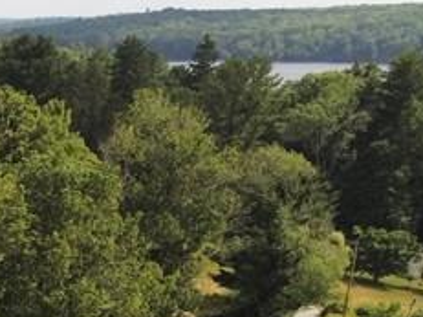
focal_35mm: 102
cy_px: 630
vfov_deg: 12.7
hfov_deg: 17.3
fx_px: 1246
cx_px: -214
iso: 185
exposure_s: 1/1923
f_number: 2.4
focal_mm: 4
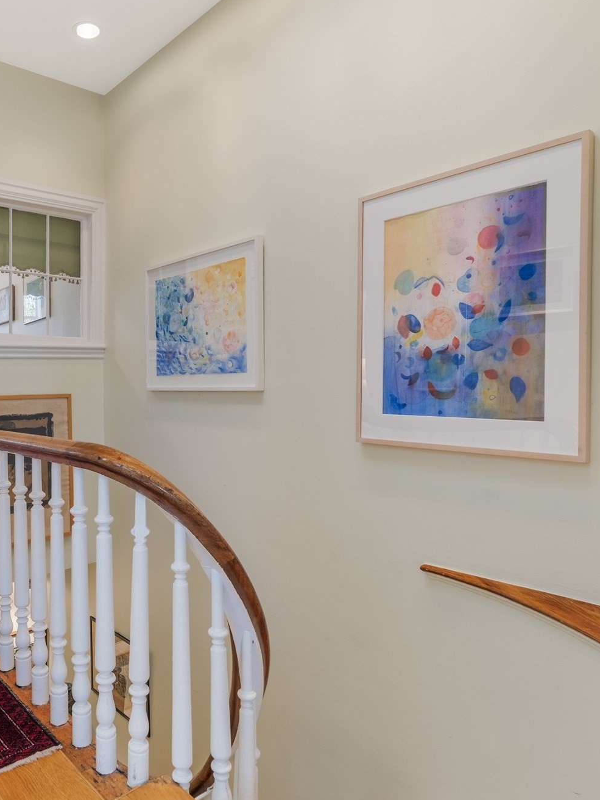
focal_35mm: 24
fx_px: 555
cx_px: 159
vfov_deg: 71.6
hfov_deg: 54.5
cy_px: 400
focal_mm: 16
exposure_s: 1/1.25
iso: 200
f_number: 8
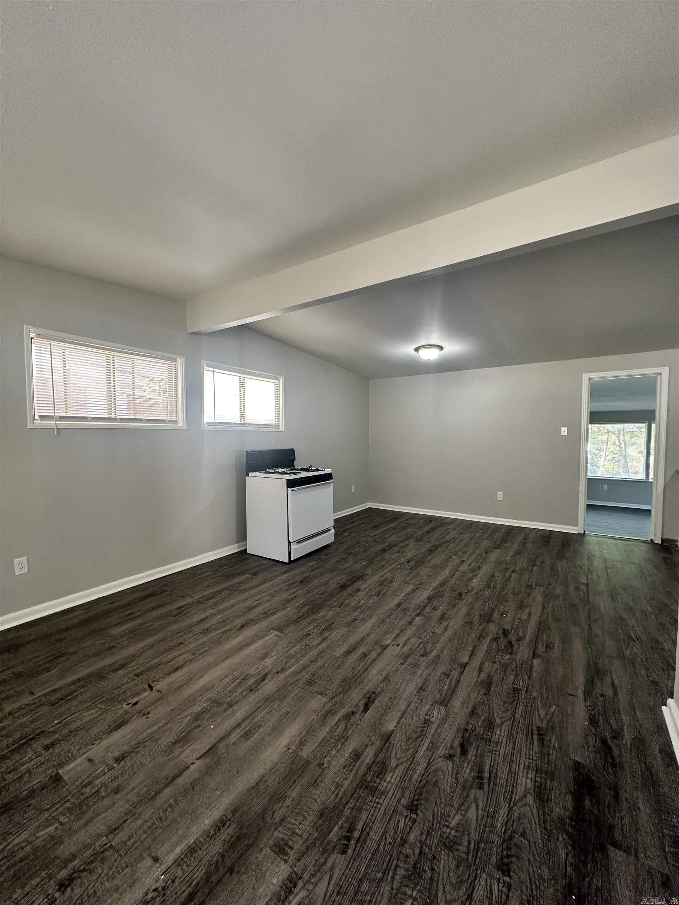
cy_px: 452
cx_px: 340
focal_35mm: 14
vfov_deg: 102.1
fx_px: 366
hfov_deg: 85.7
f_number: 2.2
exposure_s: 1/60
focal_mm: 2.22
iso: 160
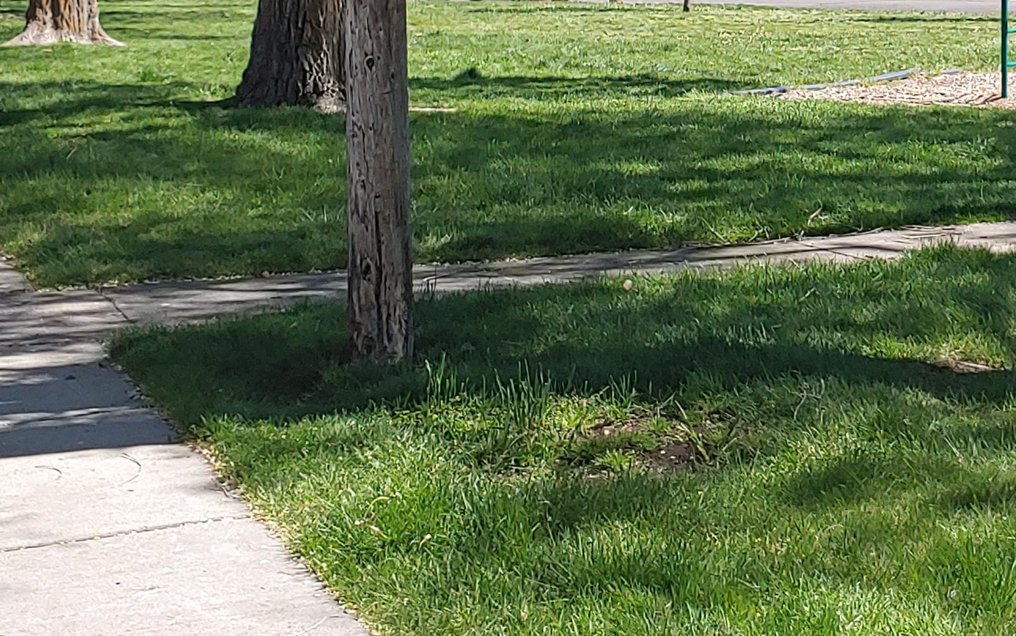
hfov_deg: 24.7
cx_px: 844
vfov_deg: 15.6
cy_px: -1
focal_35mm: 82
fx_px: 2271
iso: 50
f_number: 1.5
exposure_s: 1/1316
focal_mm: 4.23
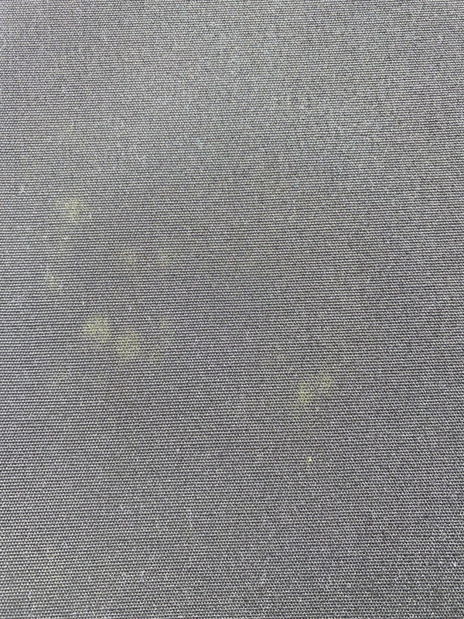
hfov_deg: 53.1
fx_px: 465
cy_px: 310
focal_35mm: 26
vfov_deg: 67.3
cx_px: 232
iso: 32
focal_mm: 4.25
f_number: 1.8
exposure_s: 1/579
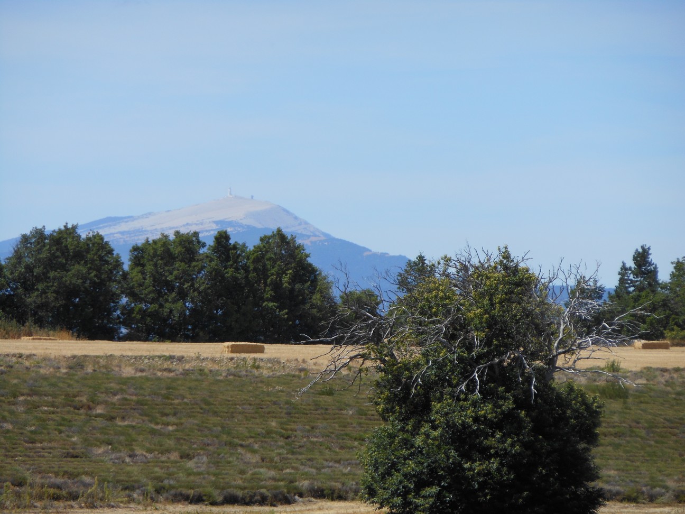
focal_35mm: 250
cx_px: 342
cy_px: 257
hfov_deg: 7.9
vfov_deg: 5.9
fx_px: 4947
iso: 80
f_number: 5.8
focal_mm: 45
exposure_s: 1/400
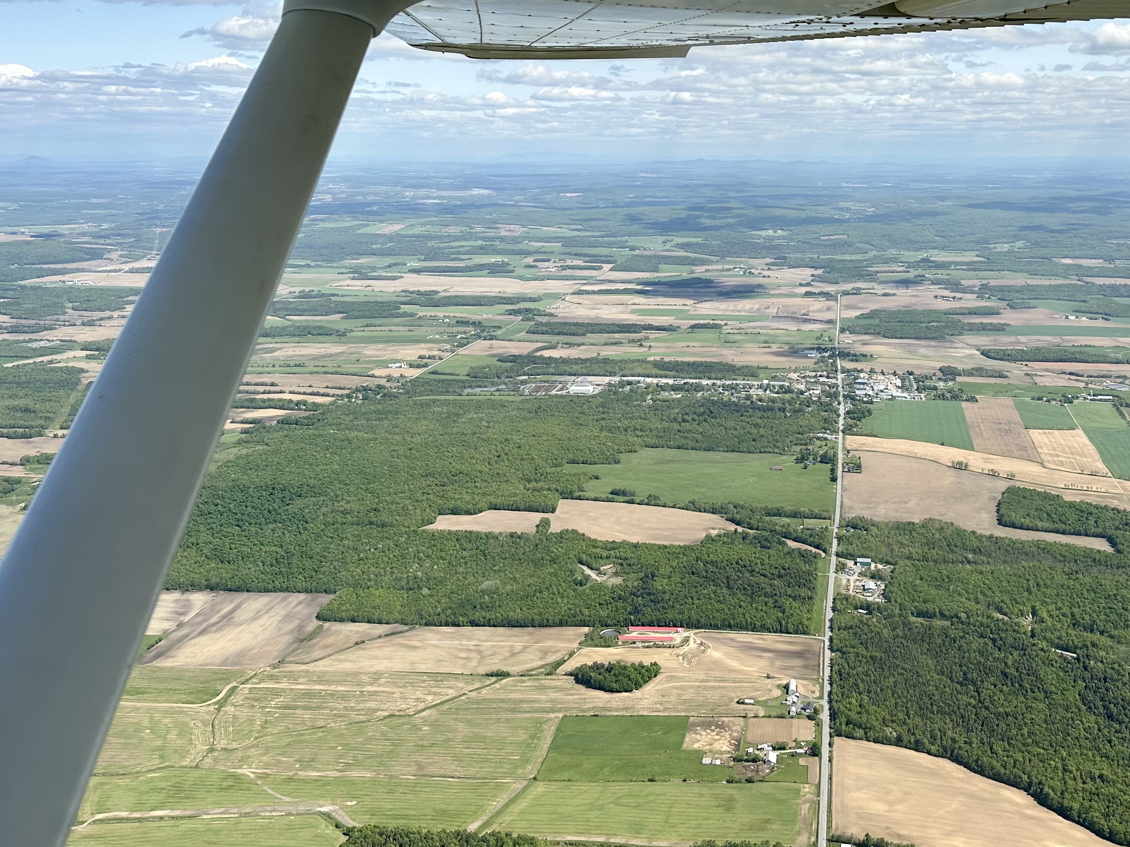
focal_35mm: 36
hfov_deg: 50.8
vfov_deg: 39.5
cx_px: 709
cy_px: 353
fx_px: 1175
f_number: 1.78
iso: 80
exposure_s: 1/4184
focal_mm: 6.86
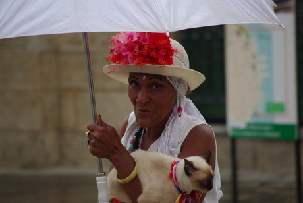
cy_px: 102
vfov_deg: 4.6
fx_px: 2528
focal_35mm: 300
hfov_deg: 6.9
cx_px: 152
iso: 400
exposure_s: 1/125
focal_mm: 200
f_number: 5.6
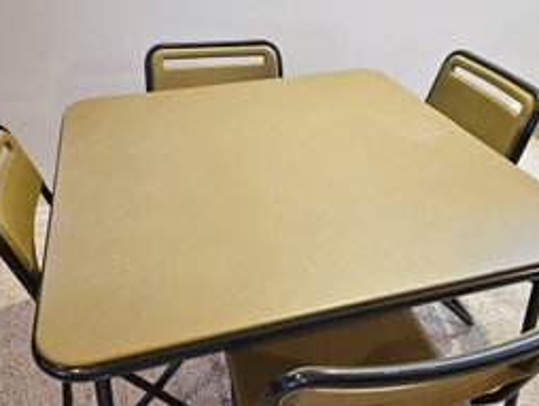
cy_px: 205
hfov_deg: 58.3
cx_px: 273
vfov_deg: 45.5
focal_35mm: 31
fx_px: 483
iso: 640
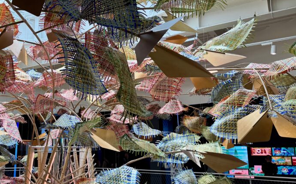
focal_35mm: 38
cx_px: 88
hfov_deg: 50.2
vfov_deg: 33.5
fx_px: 306
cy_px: 95
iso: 80
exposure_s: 1/164
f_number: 1.78
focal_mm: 6.76
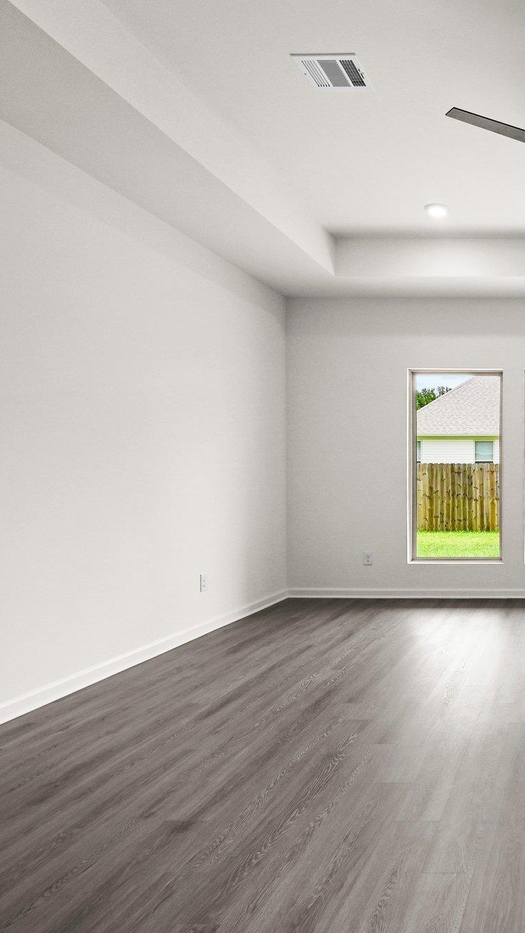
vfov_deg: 76.3
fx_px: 594
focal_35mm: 24
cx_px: 572
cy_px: 473
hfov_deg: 39.4
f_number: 10
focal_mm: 15
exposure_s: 1/15
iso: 200
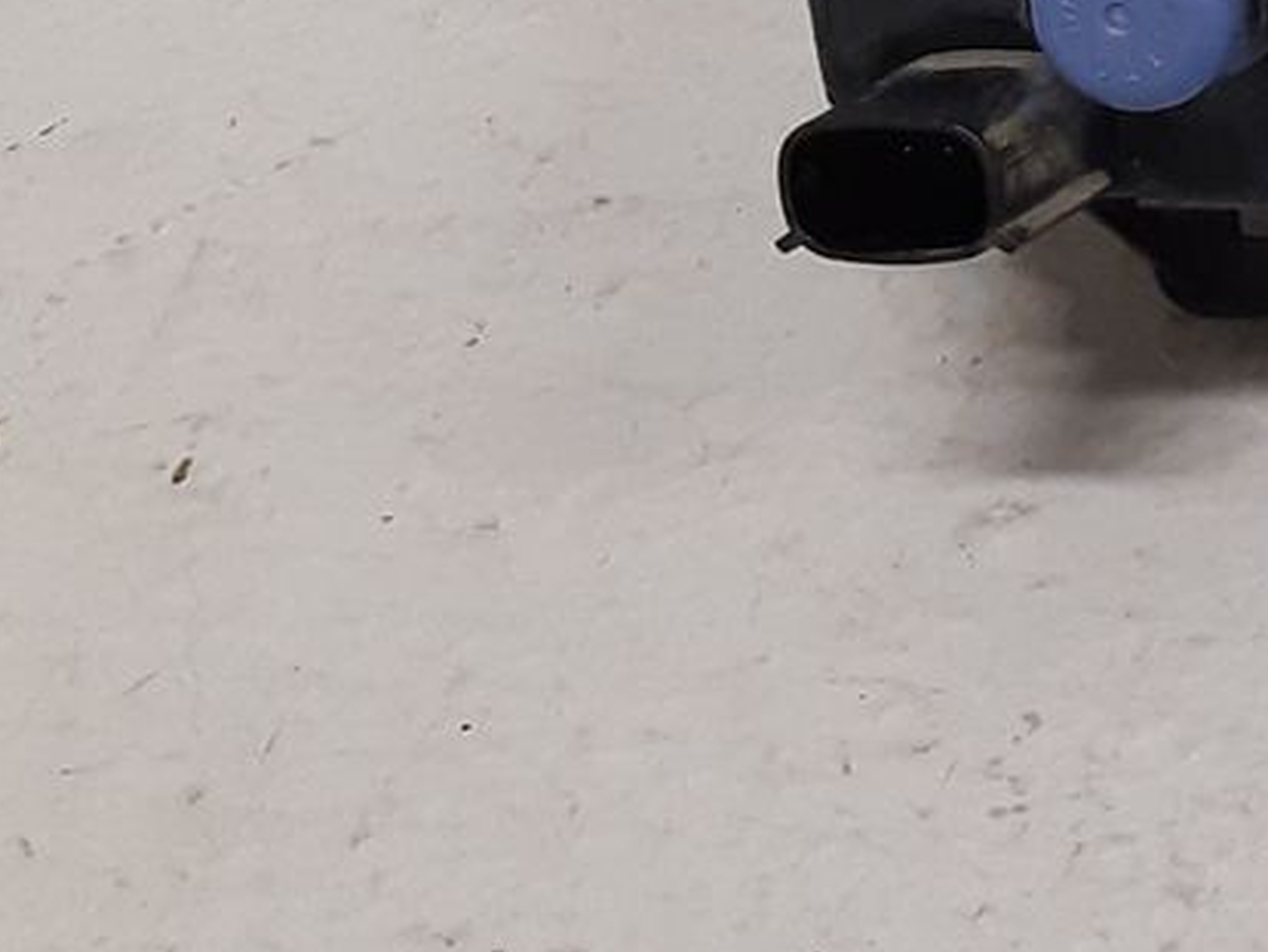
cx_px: 3119
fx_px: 4727
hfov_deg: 12.0
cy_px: -439
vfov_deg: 11.1
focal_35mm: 129
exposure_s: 1/50
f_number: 1.7
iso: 160
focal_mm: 3.93
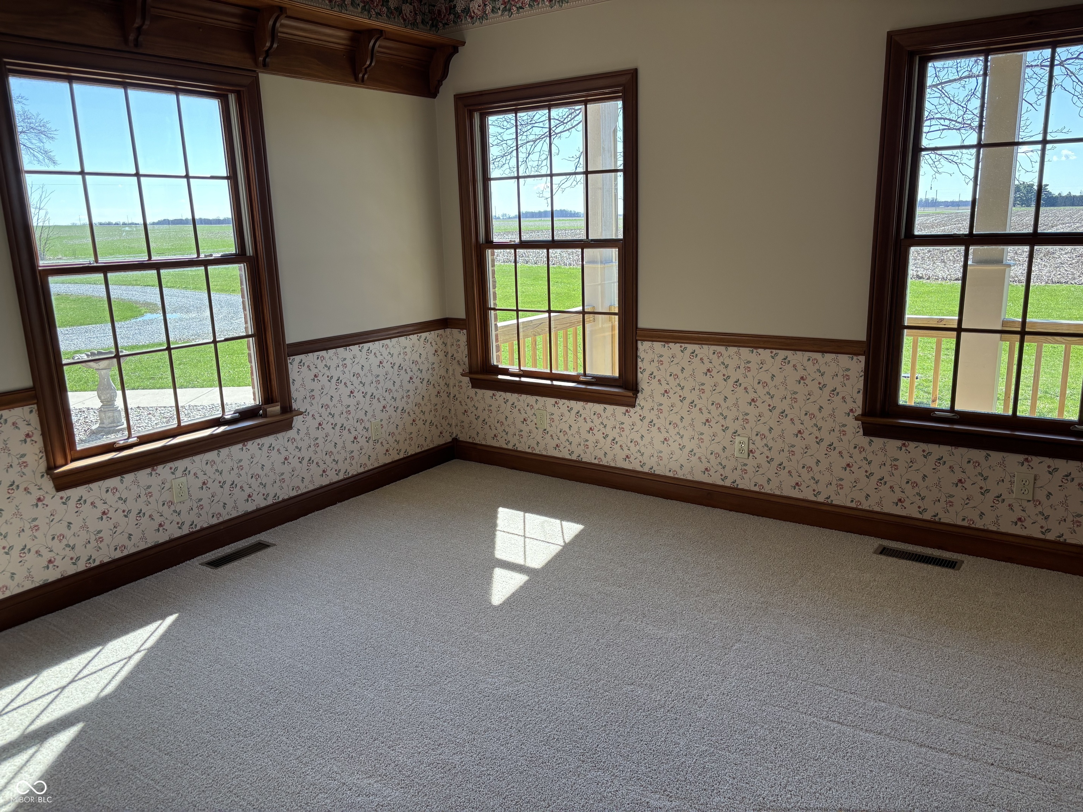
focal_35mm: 26
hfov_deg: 67.3
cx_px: 542
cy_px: 406
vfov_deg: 53.1
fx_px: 813
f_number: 1.6
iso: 50
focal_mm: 5.96
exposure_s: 1/279
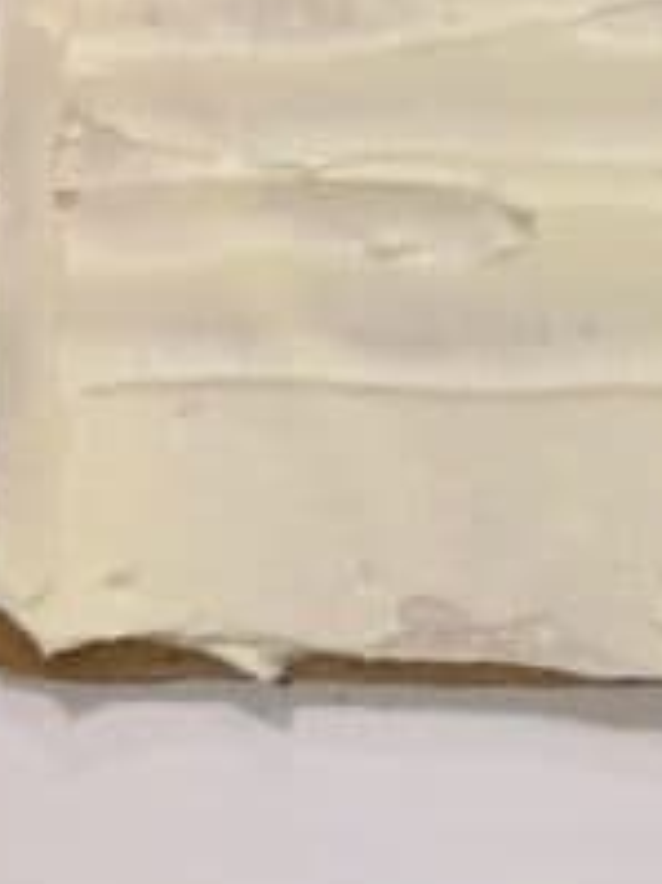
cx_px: 1431
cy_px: -471
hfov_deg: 10.0
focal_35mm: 134
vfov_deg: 13.8
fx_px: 3421
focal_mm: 4.25
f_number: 1.8
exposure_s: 1/60
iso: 100
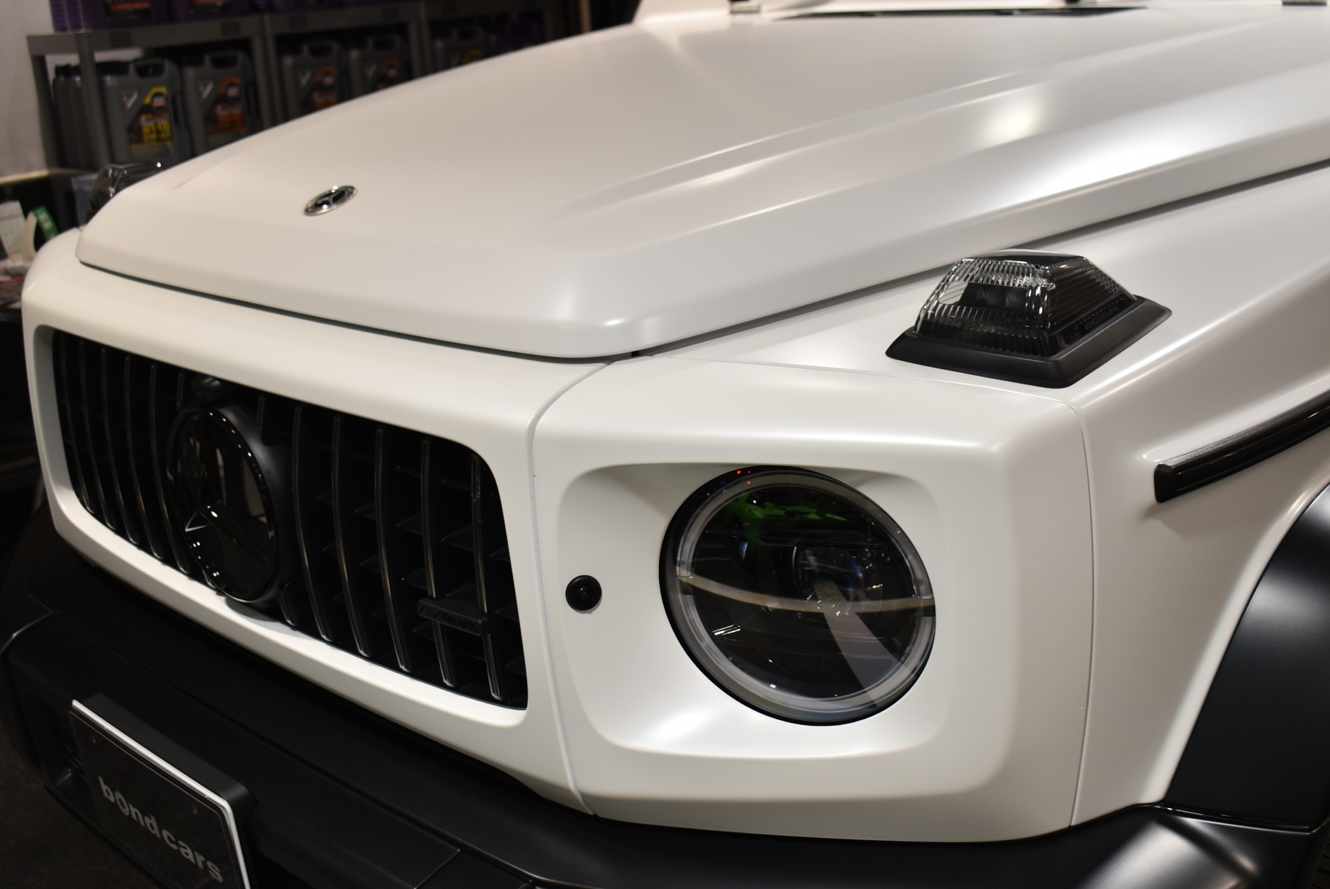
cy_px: 444
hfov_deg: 47.9
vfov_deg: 33.1
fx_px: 1497
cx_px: 665
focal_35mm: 40
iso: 400
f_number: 5
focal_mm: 27
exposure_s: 1/40
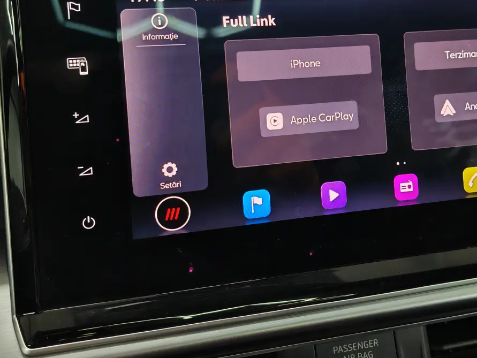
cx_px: 300
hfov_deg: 44.4
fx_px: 579
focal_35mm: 42
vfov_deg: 33.8
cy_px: 101
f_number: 1.6
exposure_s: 1/50
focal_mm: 5.4
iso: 400
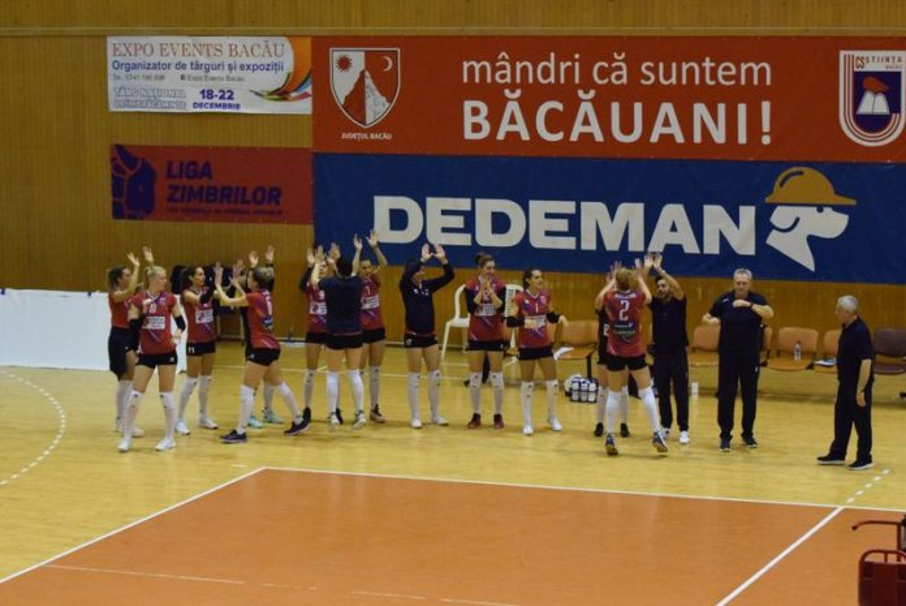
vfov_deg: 13.1
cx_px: 453
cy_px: 303
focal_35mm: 105
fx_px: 2644
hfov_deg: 19.4
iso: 8000
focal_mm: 70
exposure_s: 1/500
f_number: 5.6
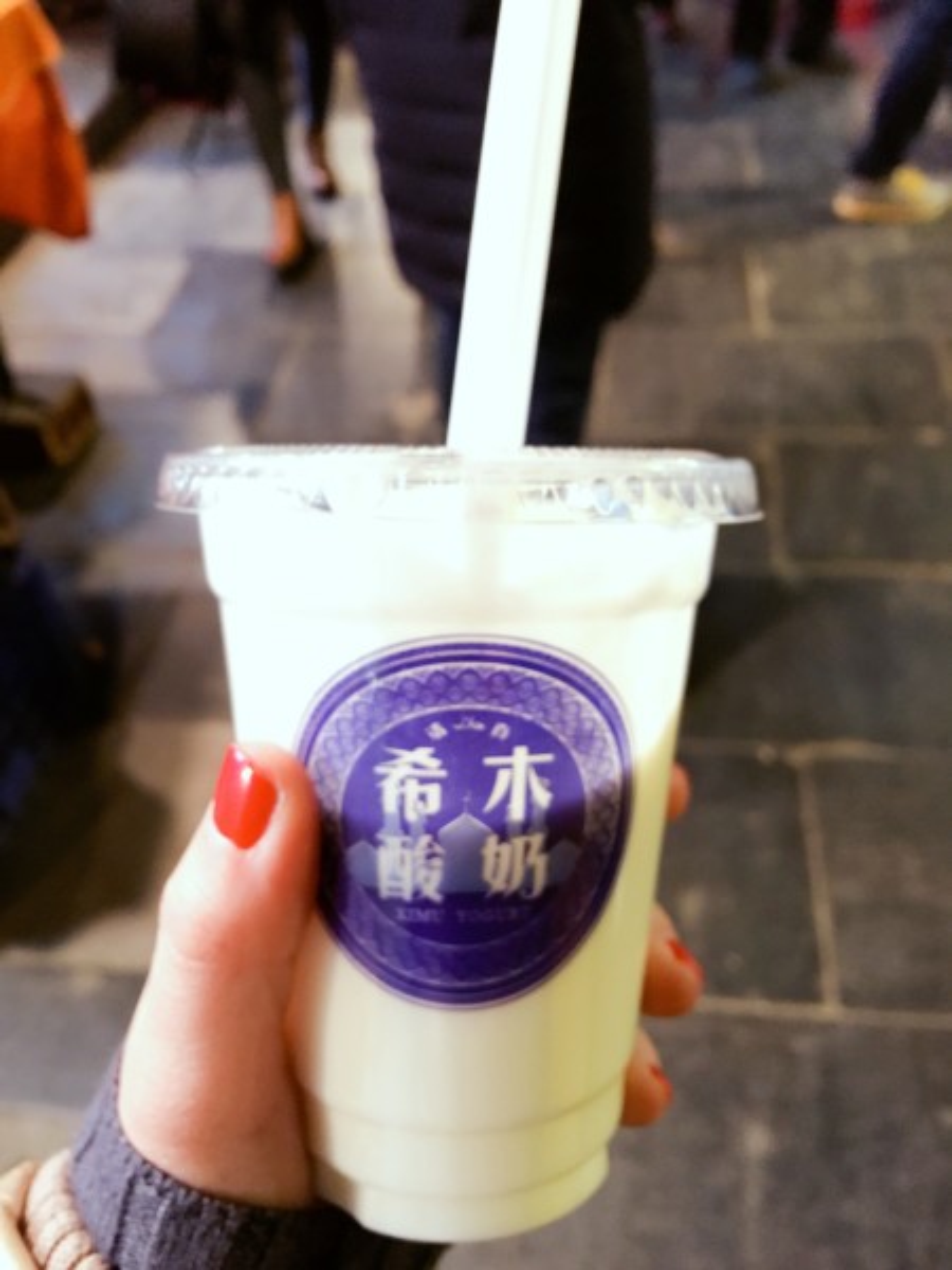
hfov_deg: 48.2
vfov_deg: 61.7
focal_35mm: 29
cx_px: 476
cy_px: 635
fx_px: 1063
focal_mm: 4.15
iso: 250
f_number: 2.2
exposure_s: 1/33
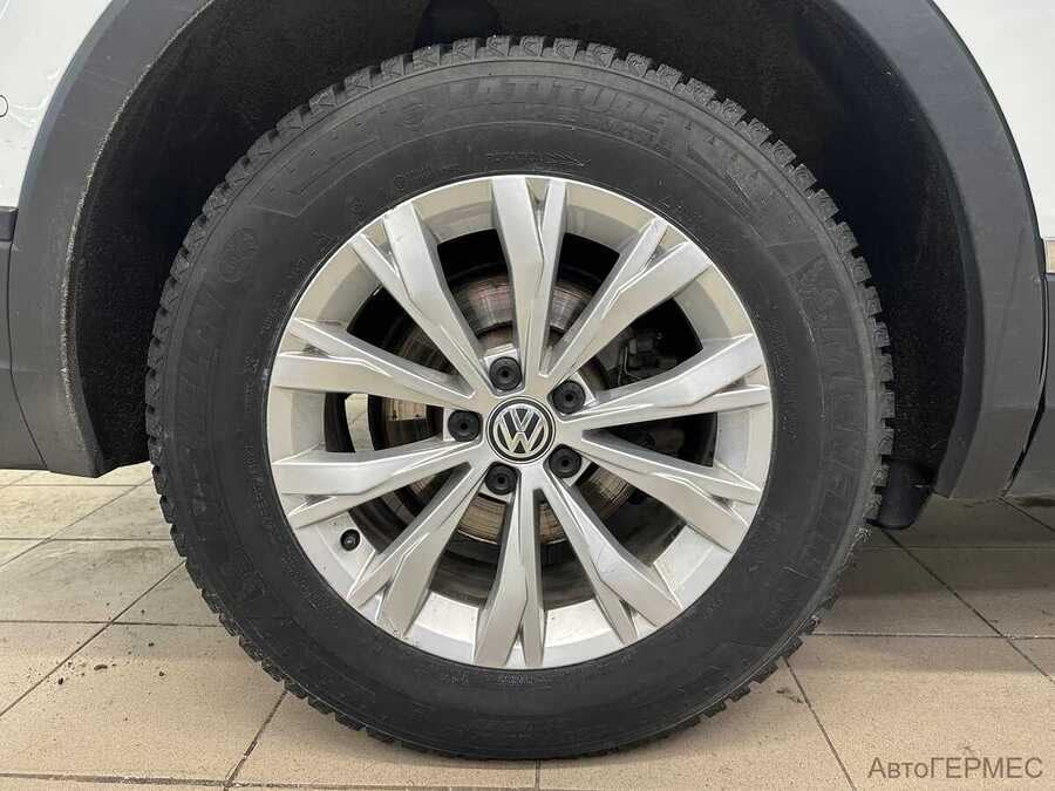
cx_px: 528
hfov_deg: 71.6
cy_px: 396
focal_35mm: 24
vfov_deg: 56.8
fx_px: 731
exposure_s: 1/50
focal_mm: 6.86
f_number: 1.78
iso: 200
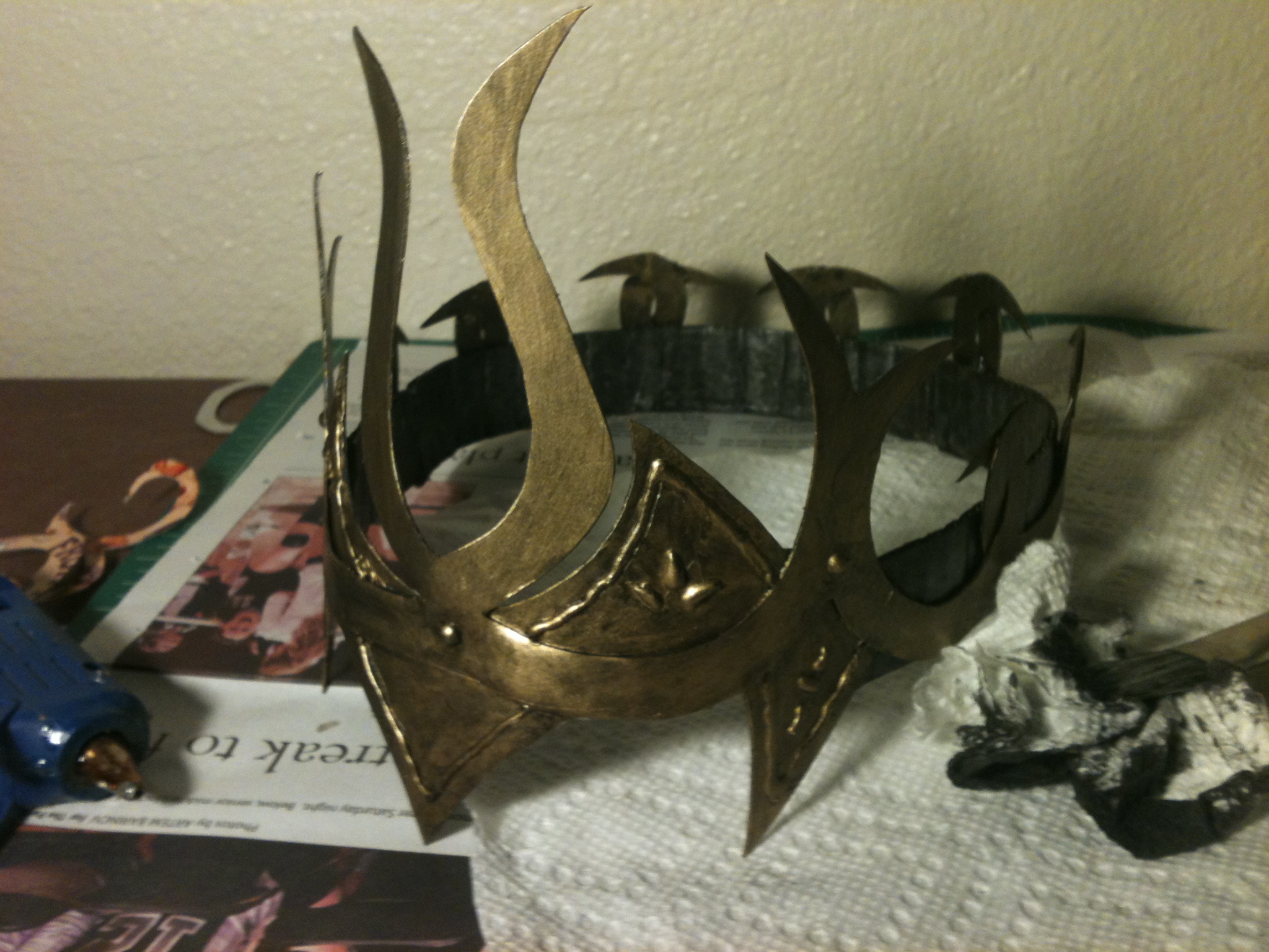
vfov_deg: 40.7
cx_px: 634
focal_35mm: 35
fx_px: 1283
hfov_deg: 52.6
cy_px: 476
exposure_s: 1/20
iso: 64
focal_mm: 3.85
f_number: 2.8
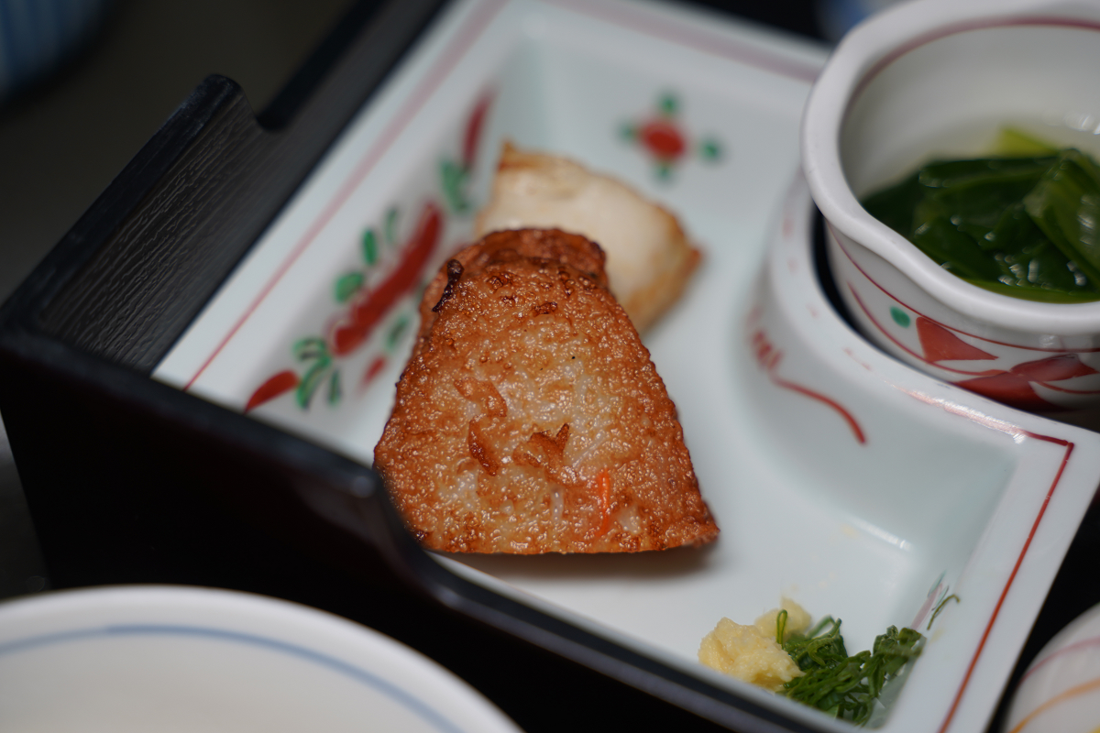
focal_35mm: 75
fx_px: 2291
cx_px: 550
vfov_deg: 18.2
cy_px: 366
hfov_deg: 27.0
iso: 100
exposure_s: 1/80
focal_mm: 75
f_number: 4
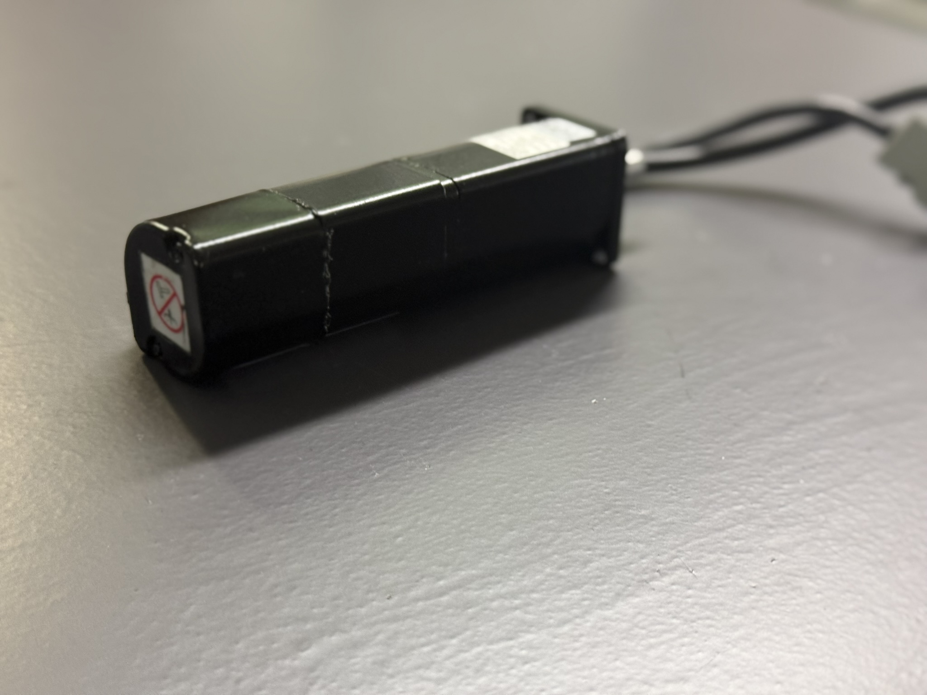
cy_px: 348
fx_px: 1285
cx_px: 464
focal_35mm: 48
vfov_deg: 30.3
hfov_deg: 39.7
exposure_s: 1/33
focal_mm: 6.76
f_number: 1.78
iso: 250
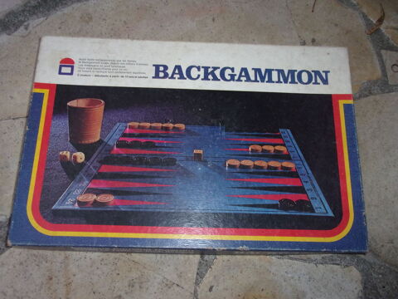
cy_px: 150
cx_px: 199
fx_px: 322
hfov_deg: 63.4
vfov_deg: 49.7
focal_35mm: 28
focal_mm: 5.1
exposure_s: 1/34
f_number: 3.9
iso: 200
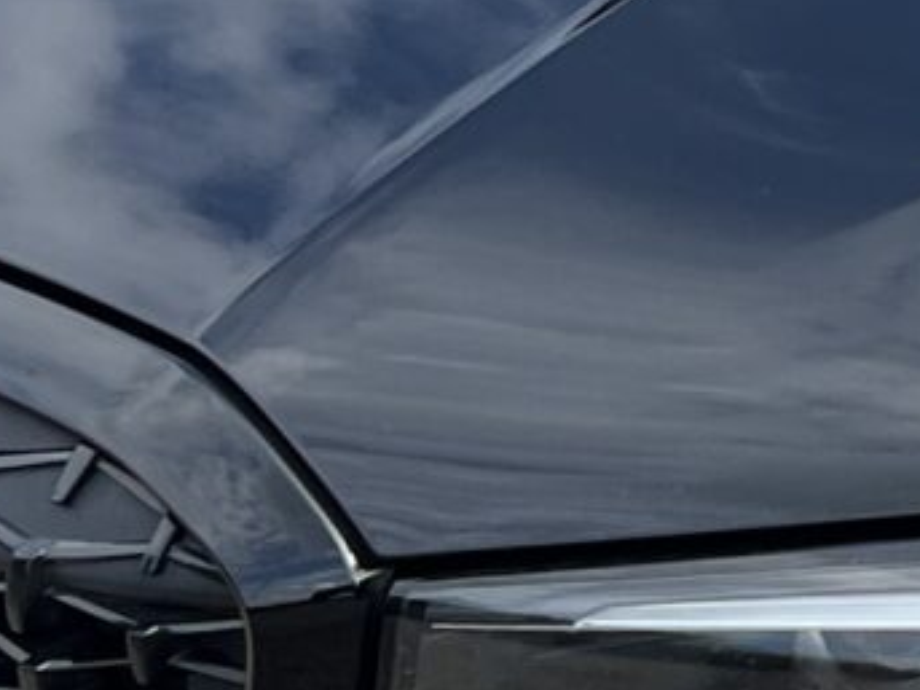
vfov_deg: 7.6
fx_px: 5154
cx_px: 1939
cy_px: 156
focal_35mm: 194
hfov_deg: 9.4
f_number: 1.5
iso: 50
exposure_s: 1/957
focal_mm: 5.7
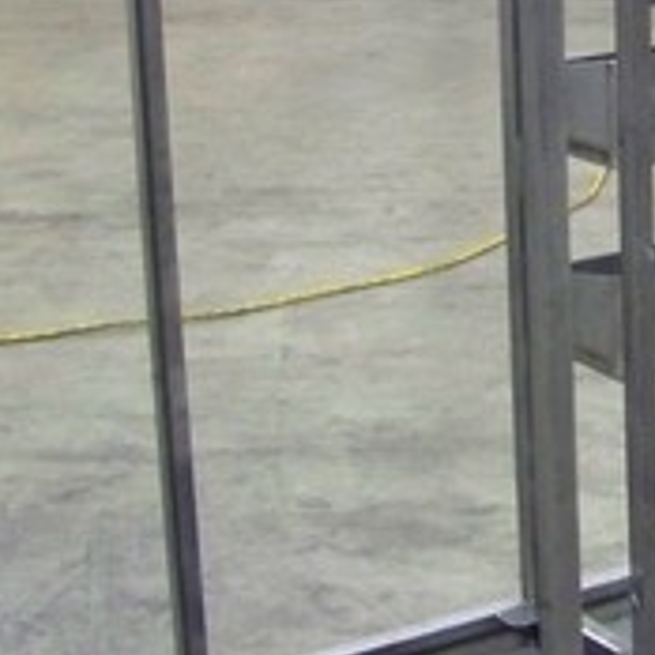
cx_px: 896
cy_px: 258
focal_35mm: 128
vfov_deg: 13.6
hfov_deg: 13.1
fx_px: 2740
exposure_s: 1/20
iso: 400
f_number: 2.8
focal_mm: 5.85
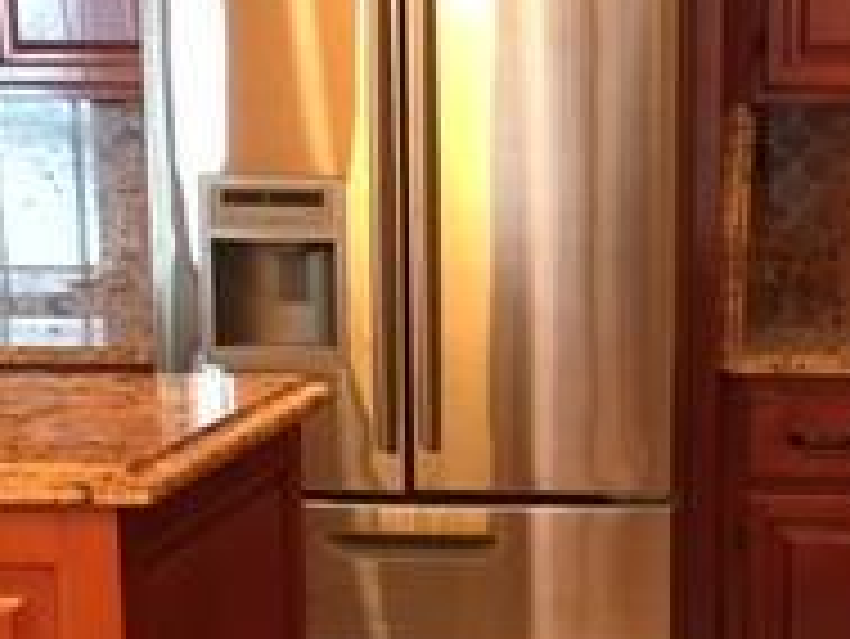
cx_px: 630
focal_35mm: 98
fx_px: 2408
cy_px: 621
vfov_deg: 14.9
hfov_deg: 19.9
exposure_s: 1/30
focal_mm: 4.15
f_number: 2.2
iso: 160
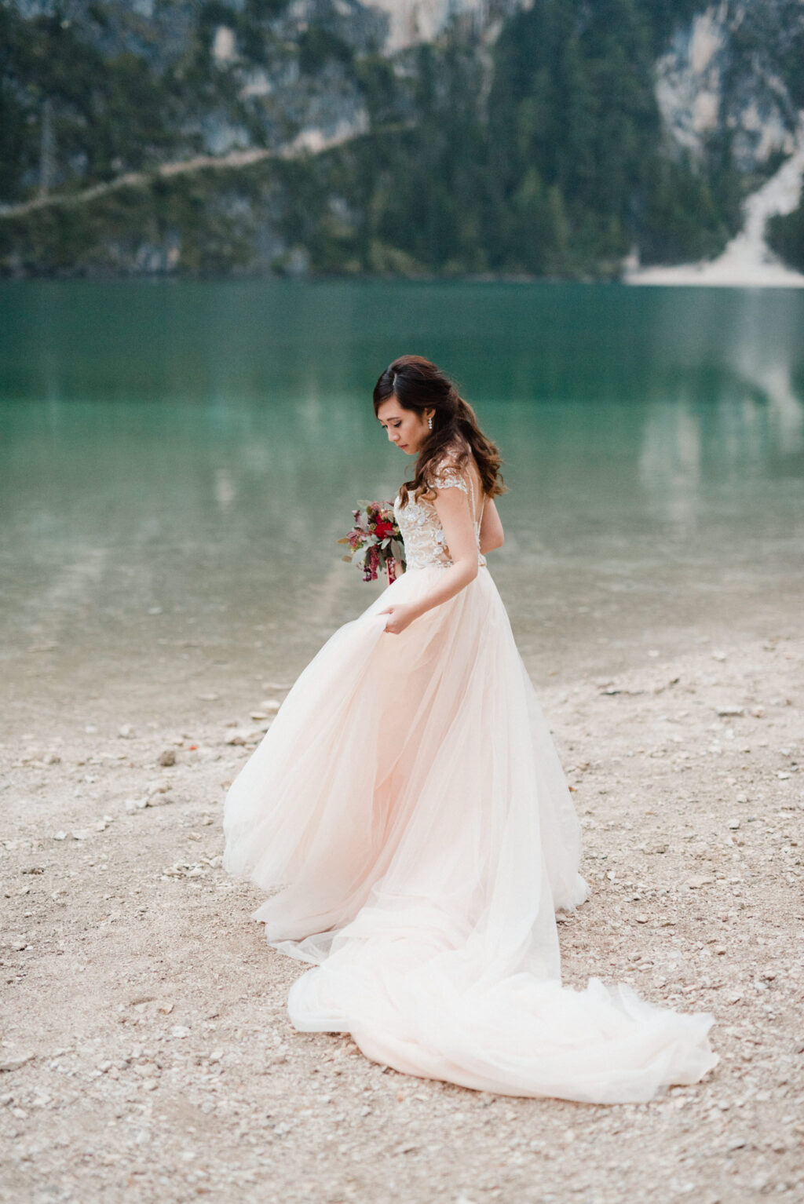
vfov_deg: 39.6
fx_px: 1673
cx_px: 402
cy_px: 602
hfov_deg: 27.0
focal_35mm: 50
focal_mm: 50
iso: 2000
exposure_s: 1/400
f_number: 1.8
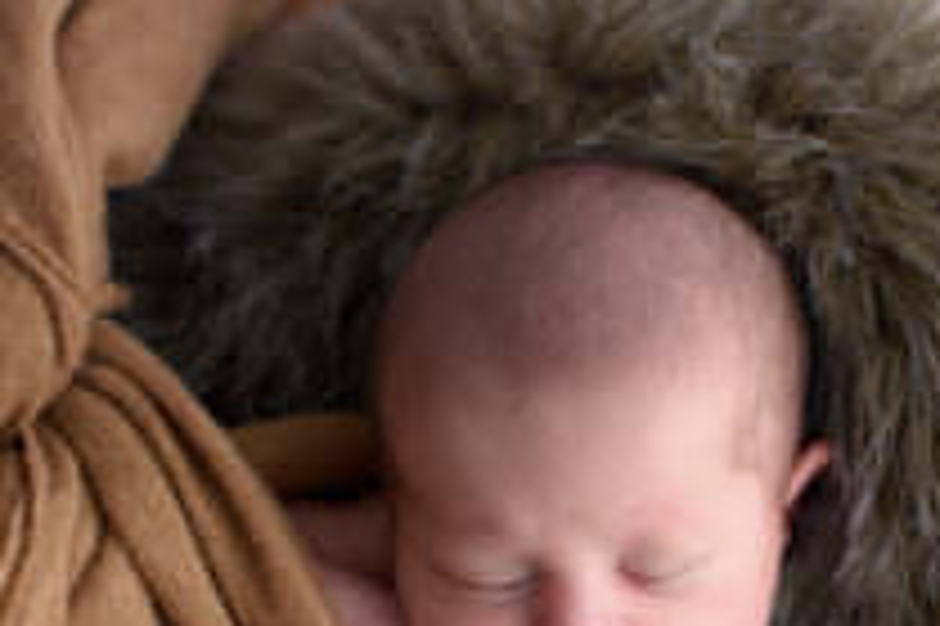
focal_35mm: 184
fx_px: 4801
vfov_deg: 7.4
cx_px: 432
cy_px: 754
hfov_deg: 11.2
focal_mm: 50
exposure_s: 1/320
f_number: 2.5
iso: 400
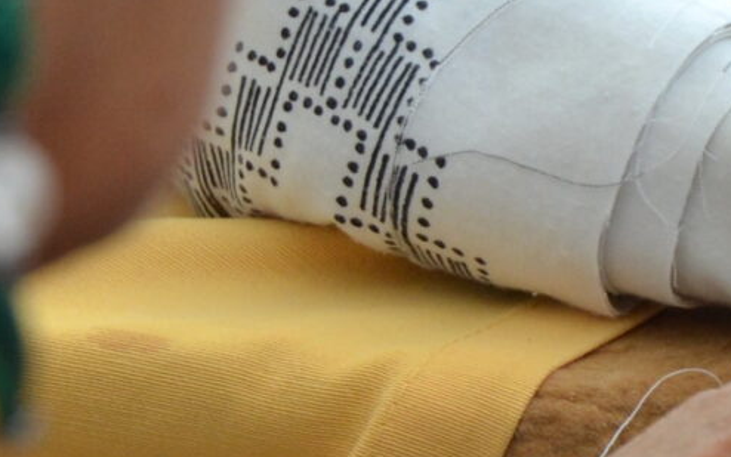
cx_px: 869
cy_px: 526
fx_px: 7572
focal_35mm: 380
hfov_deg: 5.5
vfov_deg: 3.5
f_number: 4.5
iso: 400
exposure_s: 1/250
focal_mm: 48
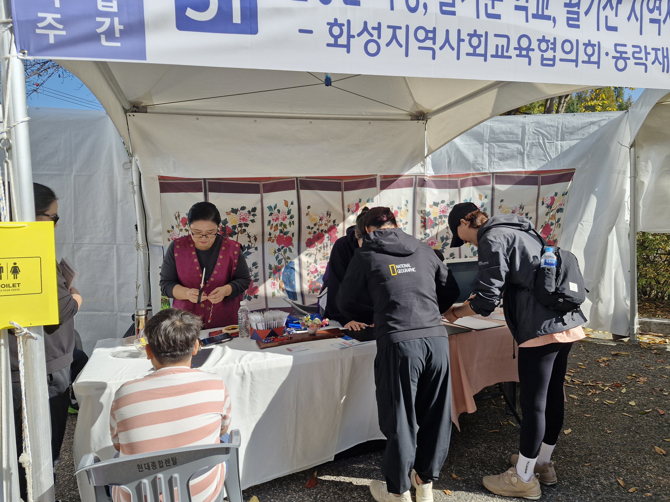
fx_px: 445
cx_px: 335
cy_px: 251
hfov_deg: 73.9
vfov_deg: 58.9
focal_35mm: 23
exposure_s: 1/1024
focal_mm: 5.54
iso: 50
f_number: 1.8
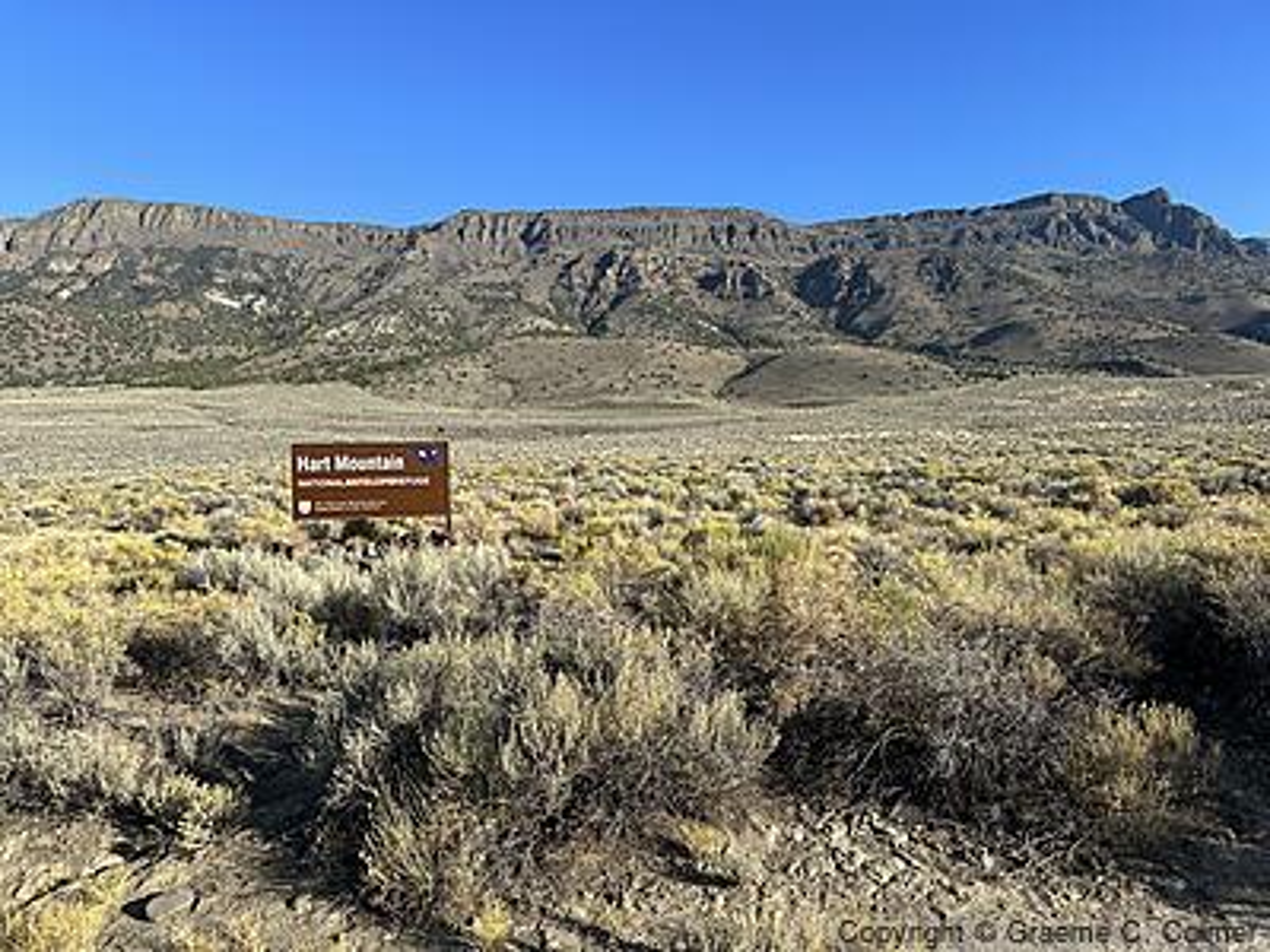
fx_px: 881
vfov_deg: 56.8
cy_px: 476
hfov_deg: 71.6
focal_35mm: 24
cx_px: 635
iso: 80
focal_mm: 6.86
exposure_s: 1/3058
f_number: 1.78
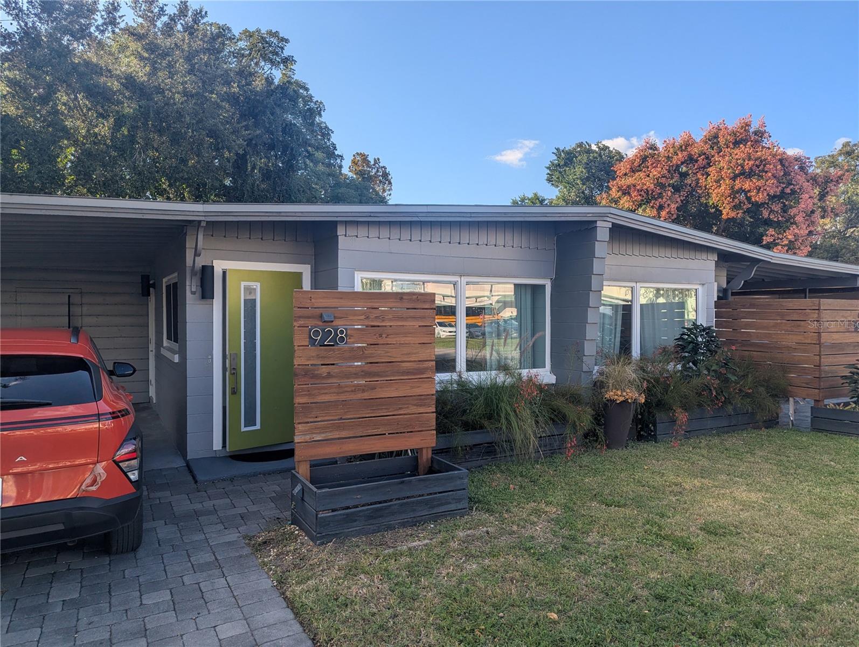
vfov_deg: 56.9
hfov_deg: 71.5
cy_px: 324
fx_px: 596
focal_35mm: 24
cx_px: 430
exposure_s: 1/1300
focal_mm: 6.81
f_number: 1.85
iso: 49
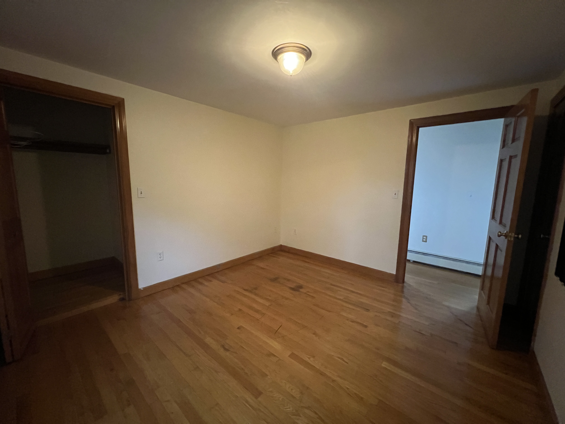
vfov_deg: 89.9
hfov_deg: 106.2
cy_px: 212
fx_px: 212
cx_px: 282
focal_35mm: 13
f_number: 1.8
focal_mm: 1.57
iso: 1250
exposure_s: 1/40
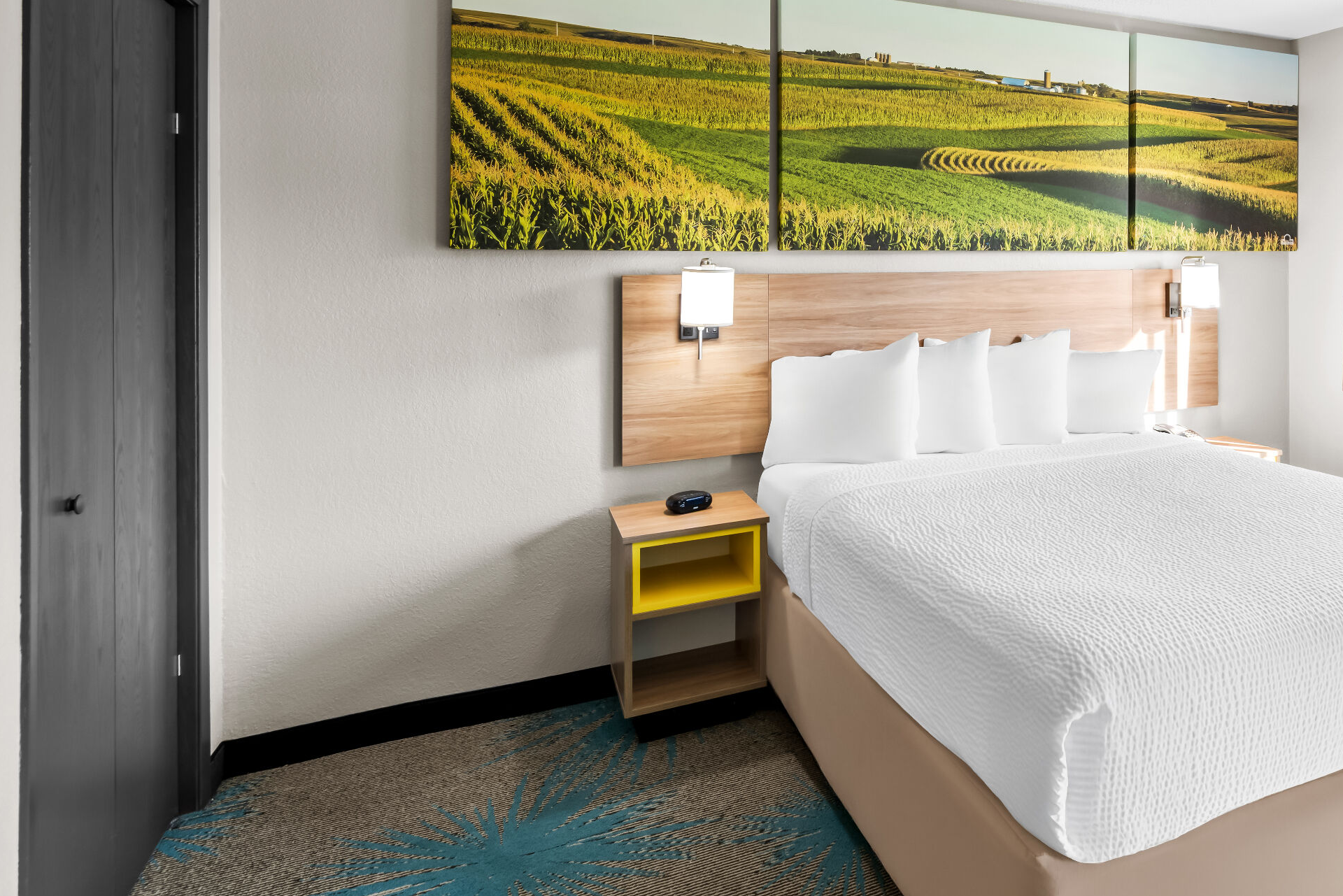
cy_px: 246
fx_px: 933
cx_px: 1041
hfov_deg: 66.1
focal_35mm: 25
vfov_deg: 49.6
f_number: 9
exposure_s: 1.3
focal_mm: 16
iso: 200
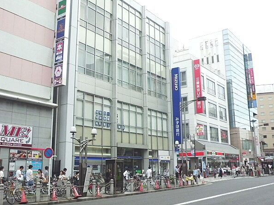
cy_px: 102
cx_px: 140
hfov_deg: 47.9
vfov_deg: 36.8
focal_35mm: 39
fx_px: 309
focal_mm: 6.4
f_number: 8.8
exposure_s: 1/100
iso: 100
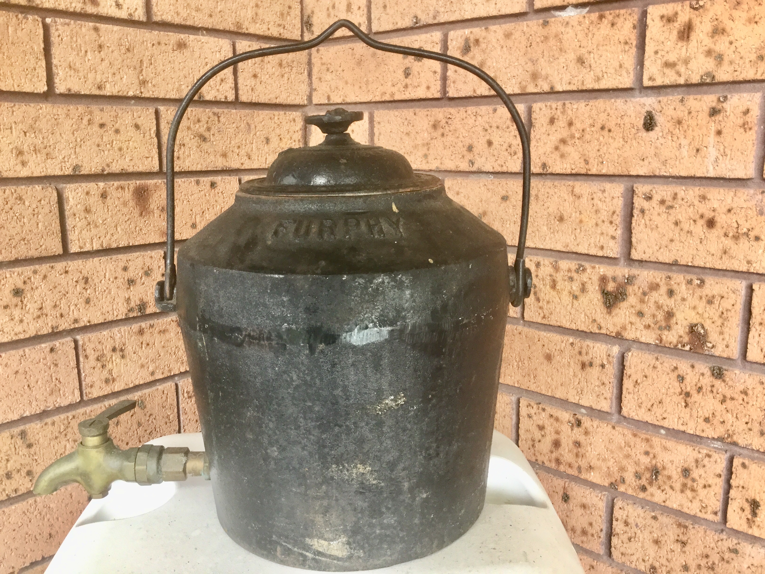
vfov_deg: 45.4
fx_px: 685
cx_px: 382
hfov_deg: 58.4
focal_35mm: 31
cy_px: 287
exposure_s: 1/33
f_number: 2.4
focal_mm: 3.3
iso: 80
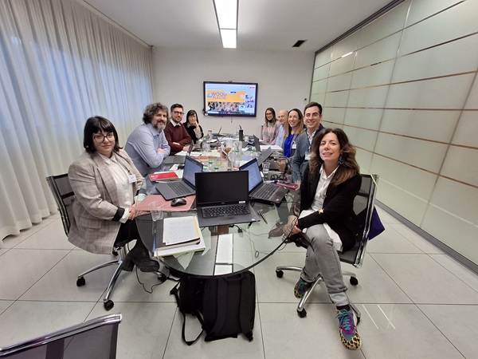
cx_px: 239
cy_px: 180
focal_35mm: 16
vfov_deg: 78.1
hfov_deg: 94.5
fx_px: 221
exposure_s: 1/50
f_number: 2.2
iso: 80
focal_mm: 1.64
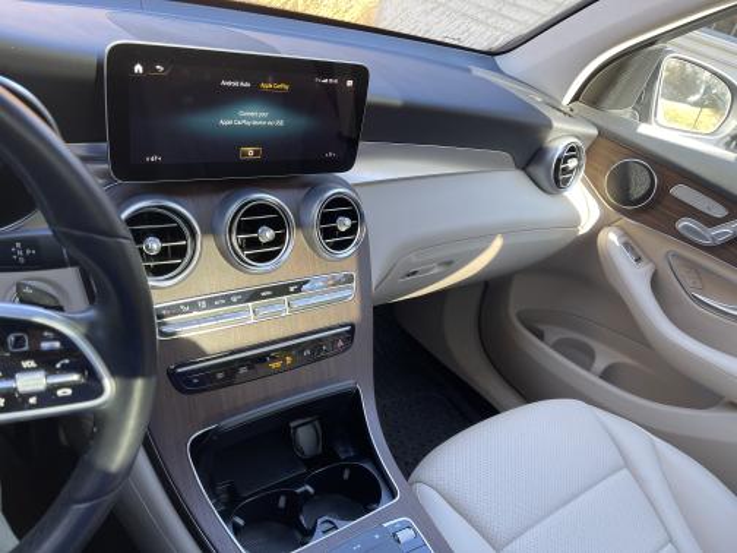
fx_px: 532
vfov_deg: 54.9
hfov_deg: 69.4
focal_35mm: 25
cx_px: 368
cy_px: 276
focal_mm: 5.1
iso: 80
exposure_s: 1/121
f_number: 1.6
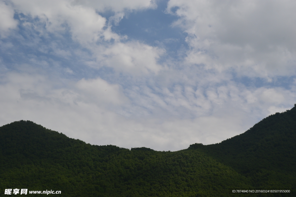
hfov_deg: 43.6
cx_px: 148
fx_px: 370
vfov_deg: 29.8
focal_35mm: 45
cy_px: 98
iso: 220
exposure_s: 1/500
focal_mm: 30
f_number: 11
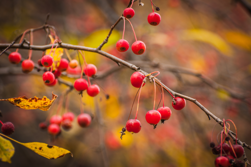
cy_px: 84
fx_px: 1515
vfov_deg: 6.3
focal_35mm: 218
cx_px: 126
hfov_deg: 9.5
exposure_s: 1/200
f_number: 4.8
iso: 250
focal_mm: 145
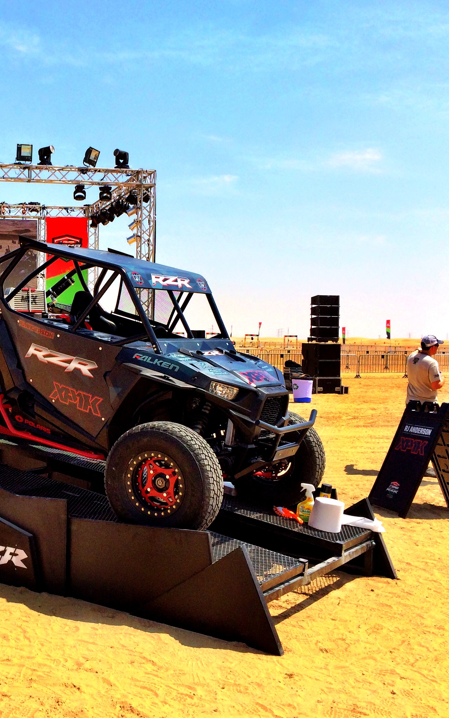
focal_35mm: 43
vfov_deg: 46.2
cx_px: 23
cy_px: 360
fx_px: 842
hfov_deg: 28.4
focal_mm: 4.12
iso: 40
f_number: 2.2
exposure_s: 1/3165
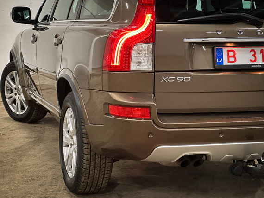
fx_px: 618
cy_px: 98
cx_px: 132
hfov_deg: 24.1
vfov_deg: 18.2
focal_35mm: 81
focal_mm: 9
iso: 640
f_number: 2.8
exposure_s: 1/35
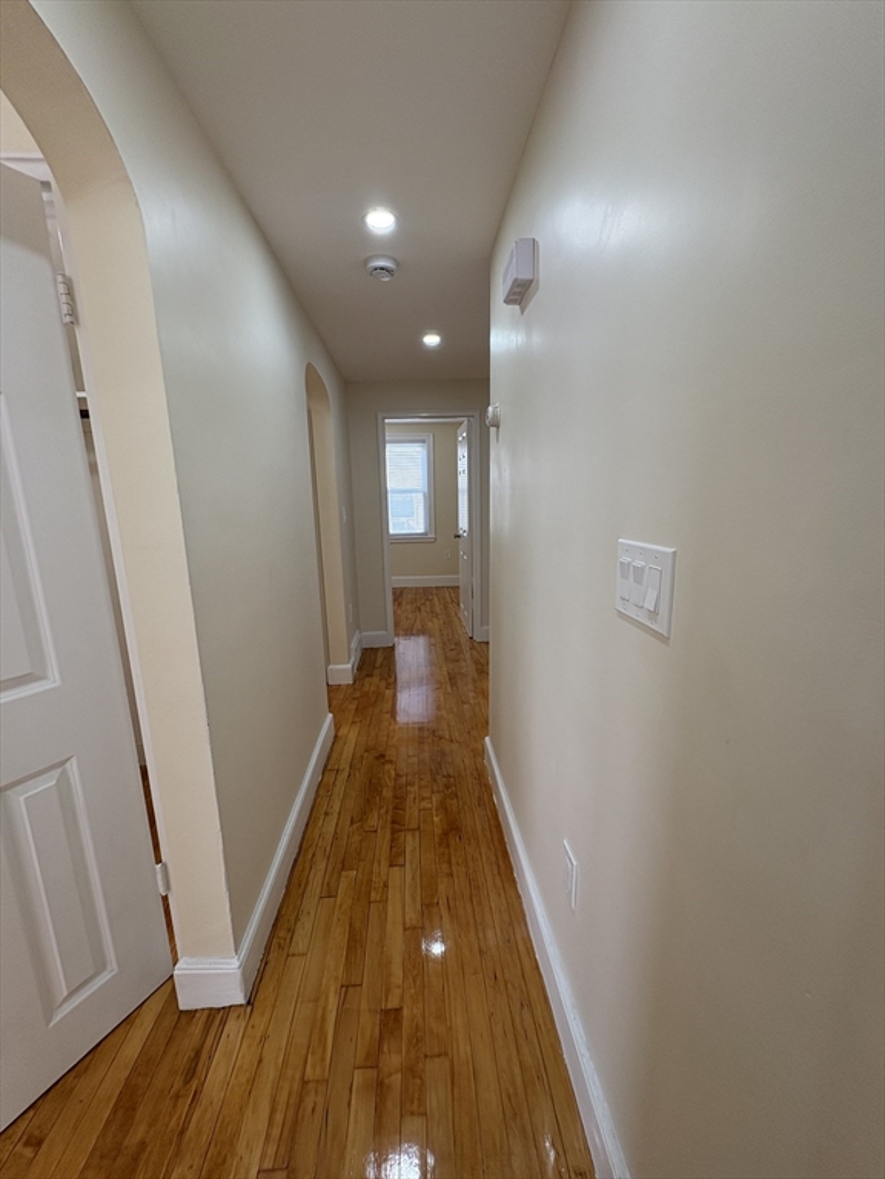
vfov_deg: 102.1
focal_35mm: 14
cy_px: 590
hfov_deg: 85.7
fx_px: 477
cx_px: 442
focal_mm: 2.22
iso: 100
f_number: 2.2
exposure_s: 1/123
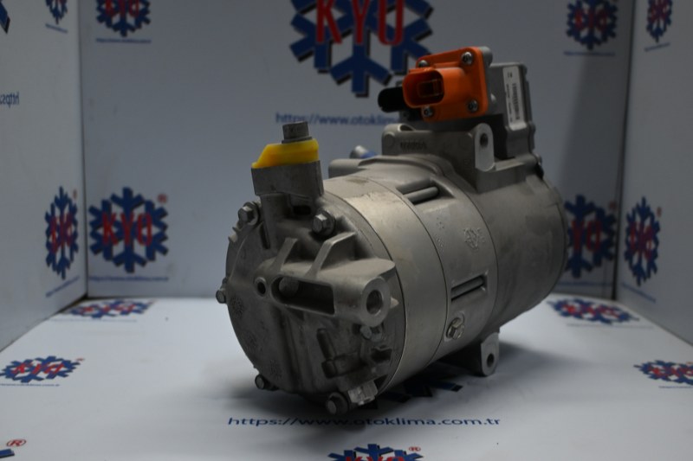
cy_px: 230
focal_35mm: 37
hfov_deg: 52.2
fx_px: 707
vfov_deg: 36.2
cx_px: 346
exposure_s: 1/125
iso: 560
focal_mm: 24.5
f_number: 4.2
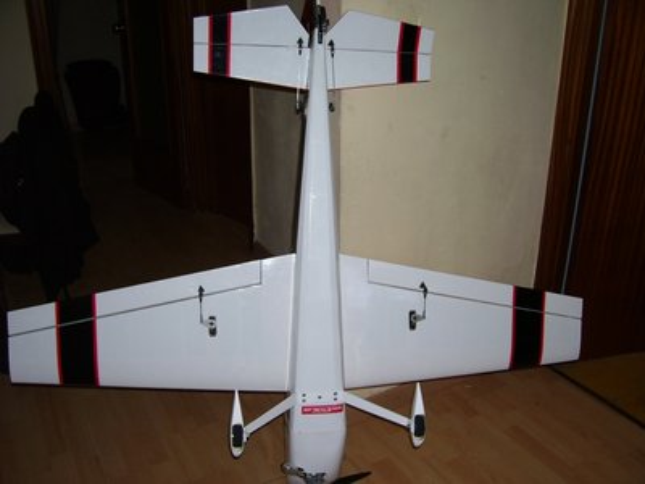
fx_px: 634
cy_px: 242
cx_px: 322
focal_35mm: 34
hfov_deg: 54.0
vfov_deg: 41.8
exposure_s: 1/60
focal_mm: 5.6
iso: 80
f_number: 2.7
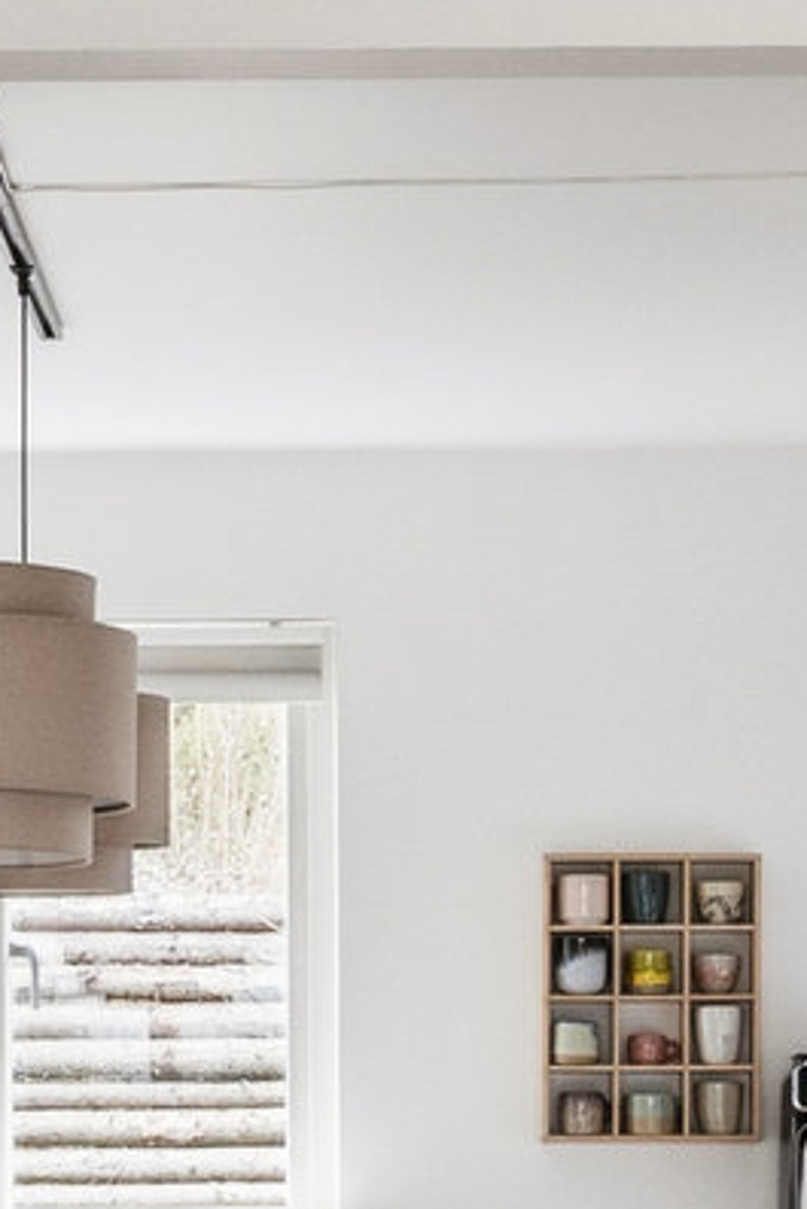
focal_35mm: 156
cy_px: 1157
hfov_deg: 8.8
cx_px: 289
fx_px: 5250
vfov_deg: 13.0
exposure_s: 1/13
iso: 250
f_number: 7.1
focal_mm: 13.8
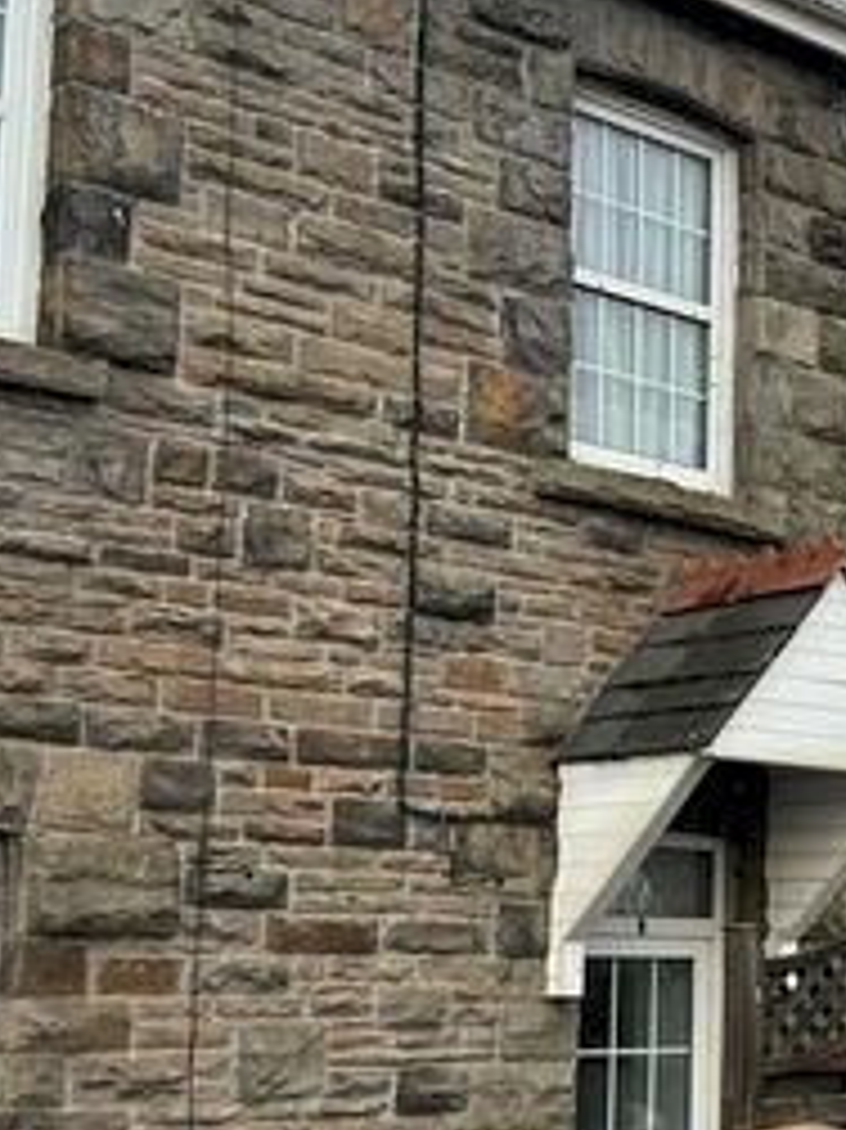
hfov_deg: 21.0
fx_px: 2185
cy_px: 691
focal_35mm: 67
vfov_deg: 28.9
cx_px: 891
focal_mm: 6.86
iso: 80
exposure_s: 1/879
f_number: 1.78
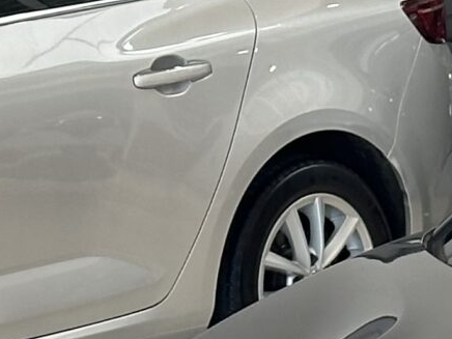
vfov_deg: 5.2
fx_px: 3682
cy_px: 407
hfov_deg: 6.7
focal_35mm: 282
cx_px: 1007
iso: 80
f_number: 1.78
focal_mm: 6.86
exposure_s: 1/100
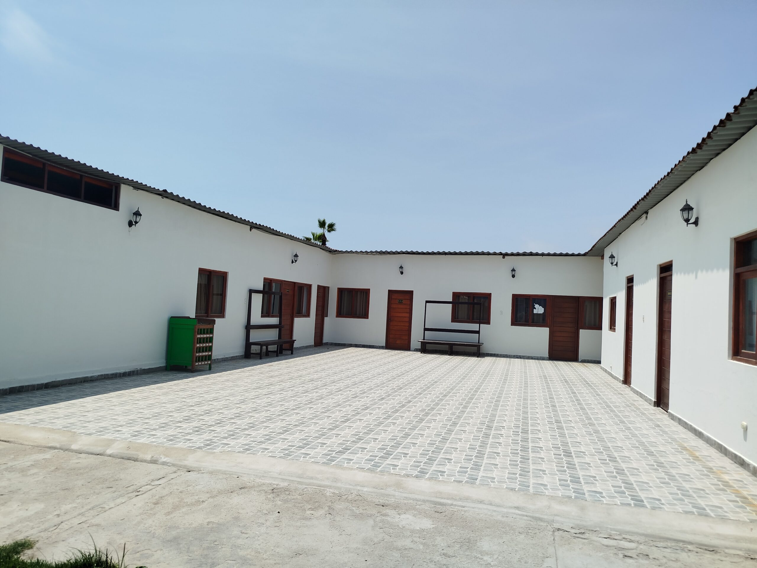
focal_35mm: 24
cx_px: 378
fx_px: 525
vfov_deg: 56.8
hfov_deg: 71.6
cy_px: 284
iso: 50
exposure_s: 1/1392
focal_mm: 5.31
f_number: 1.7
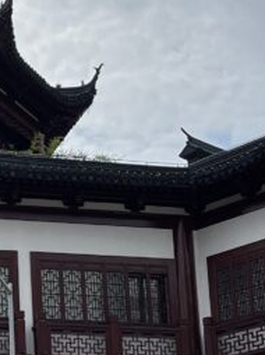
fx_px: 1074
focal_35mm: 105
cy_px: 361
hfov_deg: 13.3
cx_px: -128
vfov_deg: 18.2
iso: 50
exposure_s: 1/10870
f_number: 1.6
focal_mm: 5.1
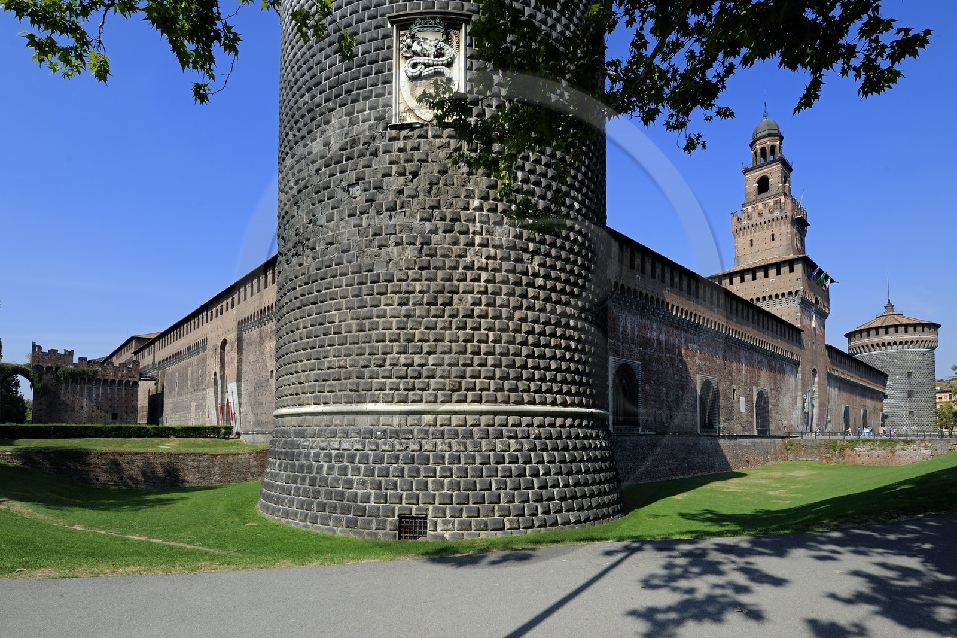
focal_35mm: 14
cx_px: 478
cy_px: 319
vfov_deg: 81.2
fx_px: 372
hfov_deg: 104.3
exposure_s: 1/200
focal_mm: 14
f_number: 13
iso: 200
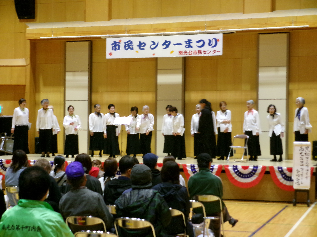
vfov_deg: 18.9
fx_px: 714
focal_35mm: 78
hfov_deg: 25.0
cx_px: 158
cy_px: 118
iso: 473
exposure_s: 1/17
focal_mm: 14
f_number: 5.4
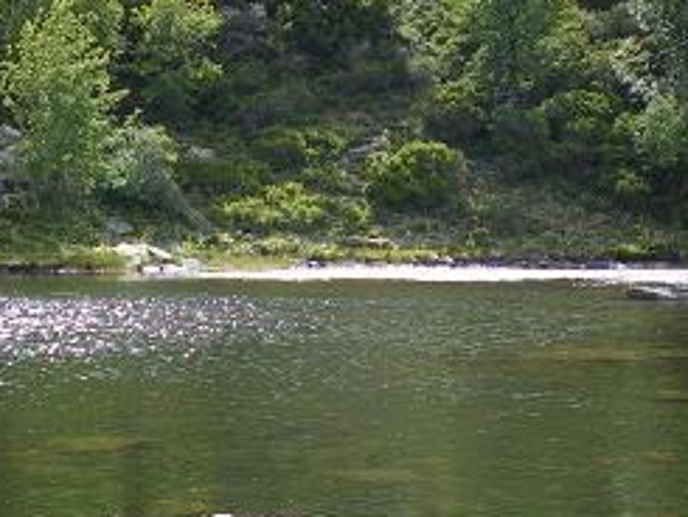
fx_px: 1631
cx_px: 208
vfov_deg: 17.8
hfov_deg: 23.7
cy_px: 427
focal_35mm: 82
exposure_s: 1/125
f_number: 4.6
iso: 64
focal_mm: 6.3
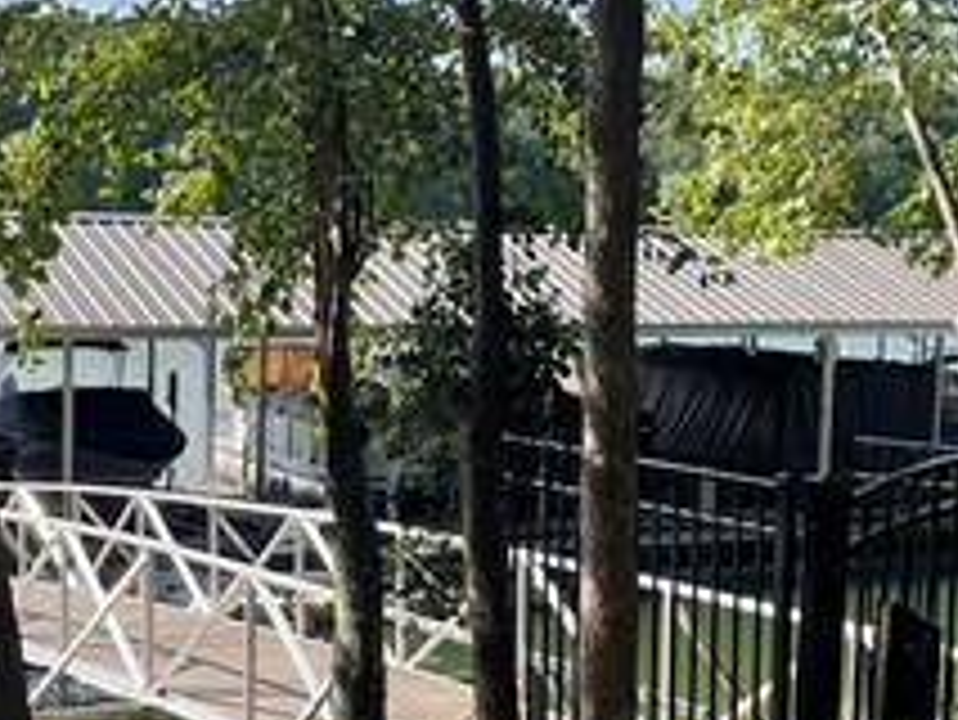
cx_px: 315
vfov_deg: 18.9
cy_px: 428
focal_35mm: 78
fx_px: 2160
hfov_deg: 24.9
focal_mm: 4.2
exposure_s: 1/2132
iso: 32
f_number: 1.6
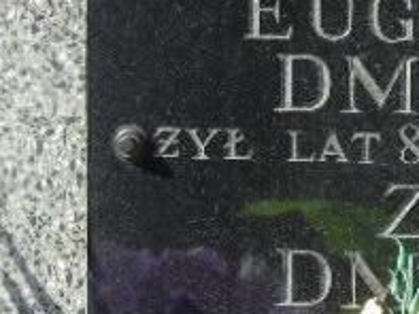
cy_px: 231
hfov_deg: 4.3
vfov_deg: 3.2
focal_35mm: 462
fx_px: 5596
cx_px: 476
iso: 80
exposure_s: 1/250
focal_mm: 25
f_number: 4.7
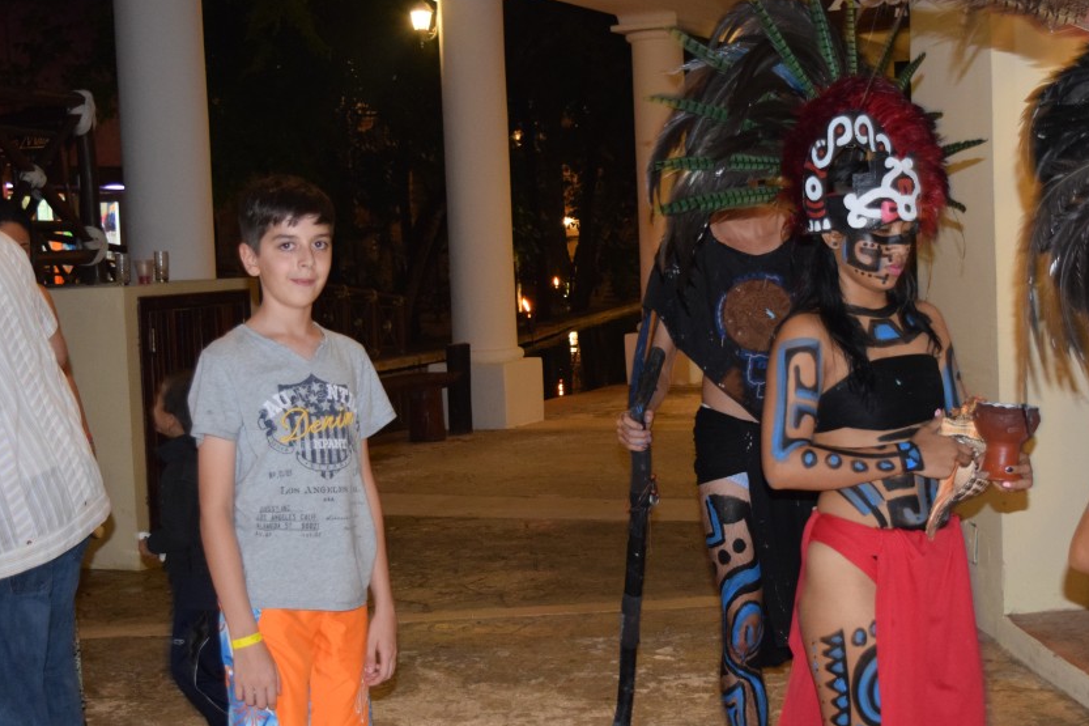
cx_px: 622
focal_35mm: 59
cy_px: 377
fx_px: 1784
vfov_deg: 23.0
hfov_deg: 33.9
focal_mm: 32
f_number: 4.5
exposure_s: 1/30
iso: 2200
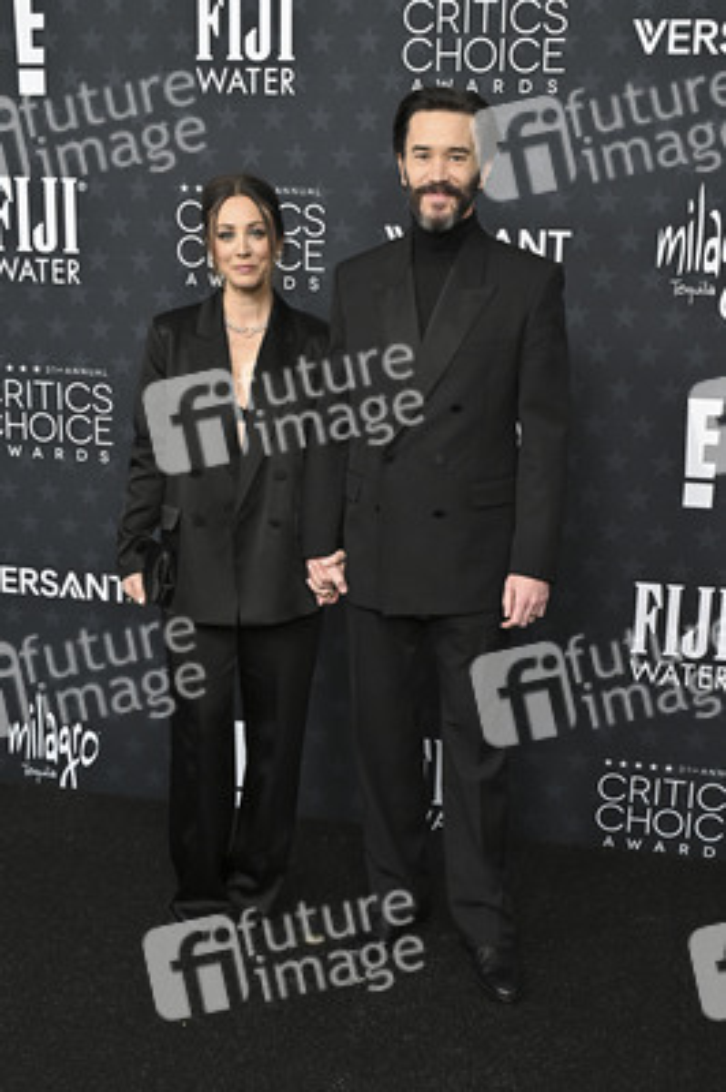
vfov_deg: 54.5
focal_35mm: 35
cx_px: 363
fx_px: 1061
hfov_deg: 37.8
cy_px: 546
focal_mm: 35
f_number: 5.6
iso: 1250
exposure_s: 1/320
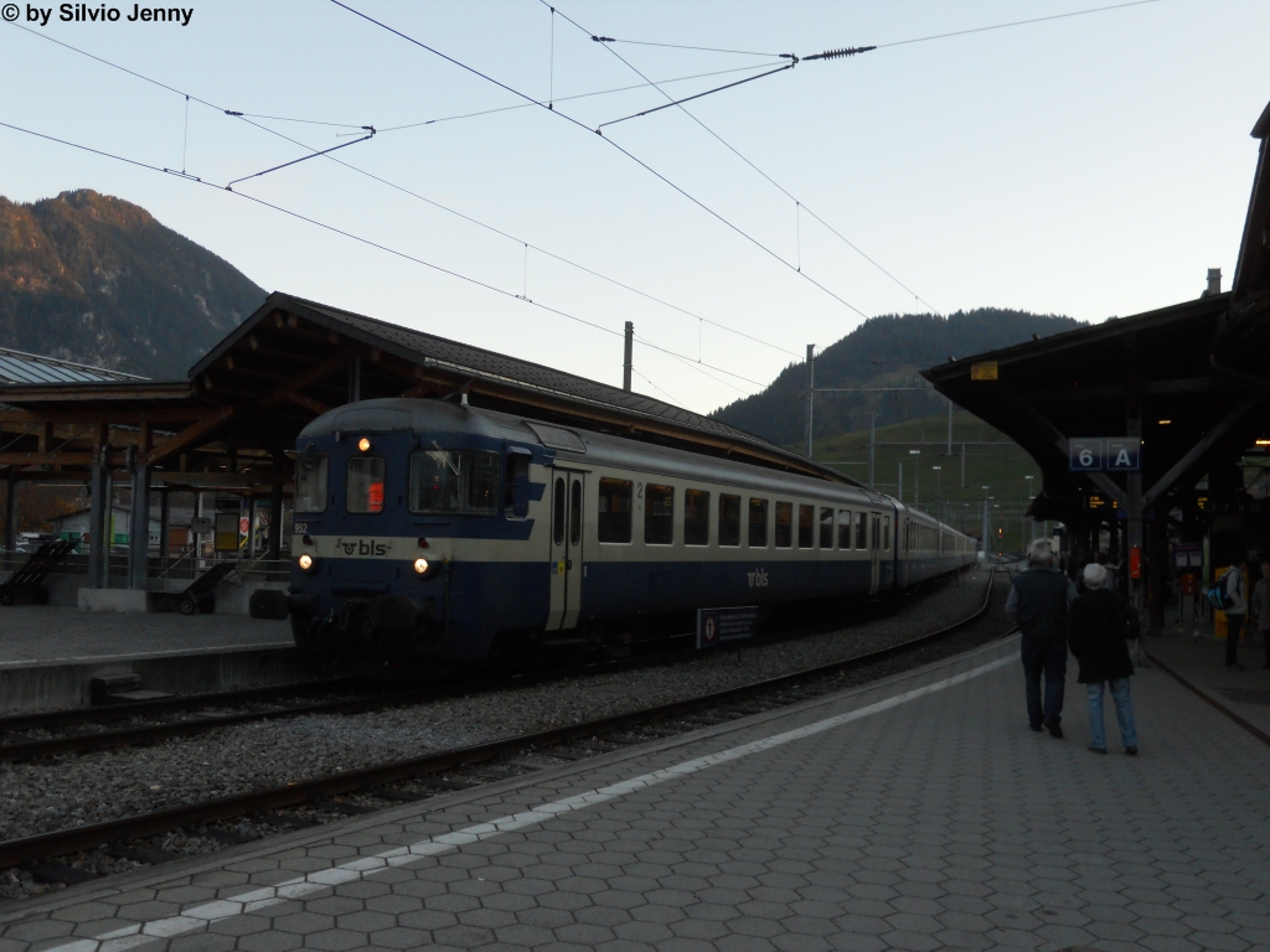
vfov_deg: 44.2
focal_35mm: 32
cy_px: 476
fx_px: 1174
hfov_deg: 56.8
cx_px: 635
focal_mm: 5.7
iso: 250
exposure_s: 1/250
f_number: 2.8
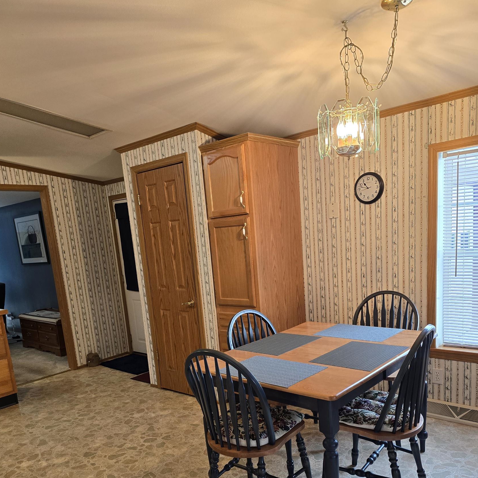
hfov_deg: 57.3
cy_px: 325
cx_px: 244
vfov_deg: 55.9
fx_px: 437
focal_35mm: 28
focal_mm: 6.3
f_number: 1.7
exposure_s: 1/120
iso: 160
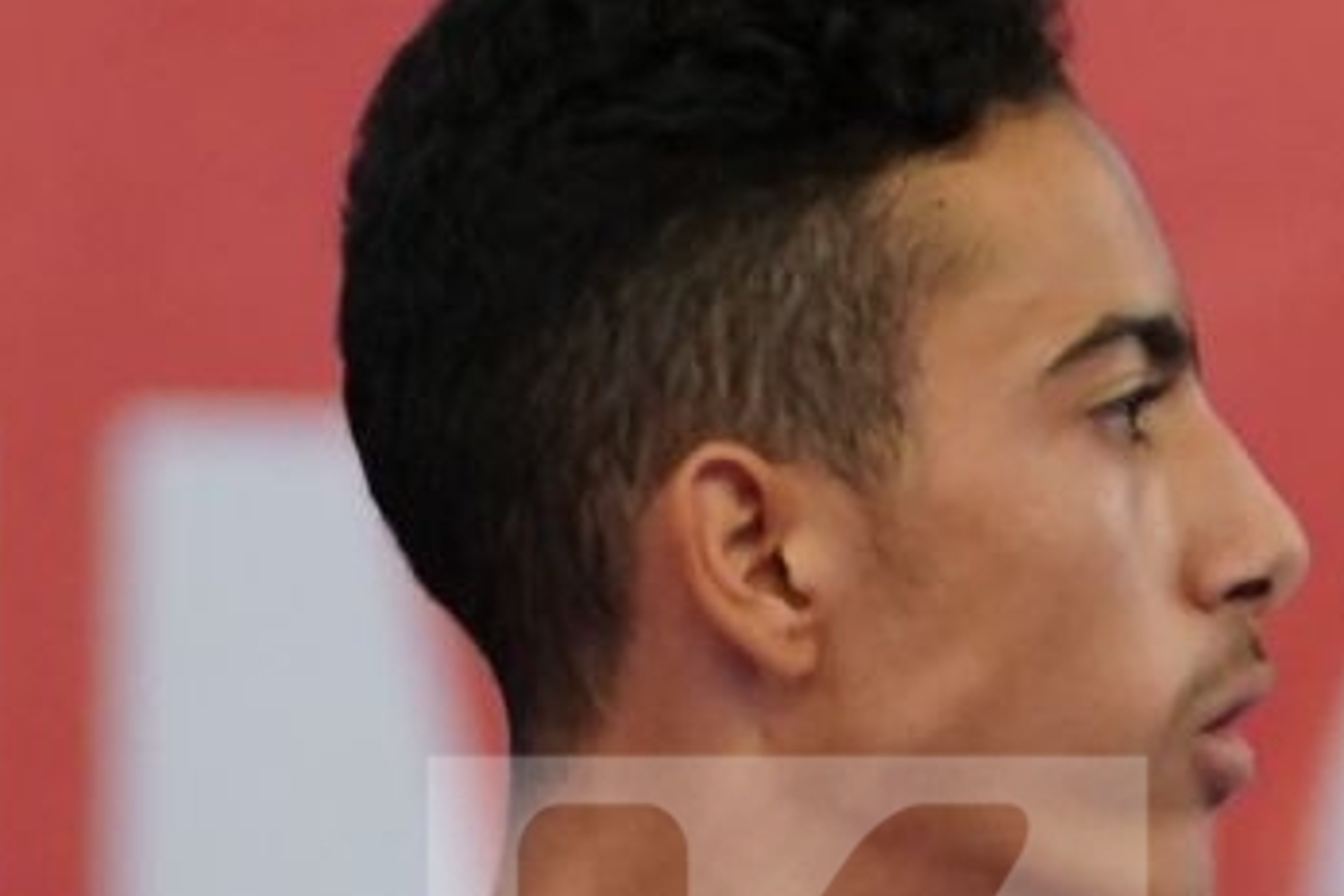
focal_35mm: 858
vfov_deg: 1.6
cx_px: 2097
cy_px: 1108
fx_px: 32029
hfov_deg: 2.4
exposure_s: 1/1000
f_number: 2.8
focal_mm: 111
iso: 1600
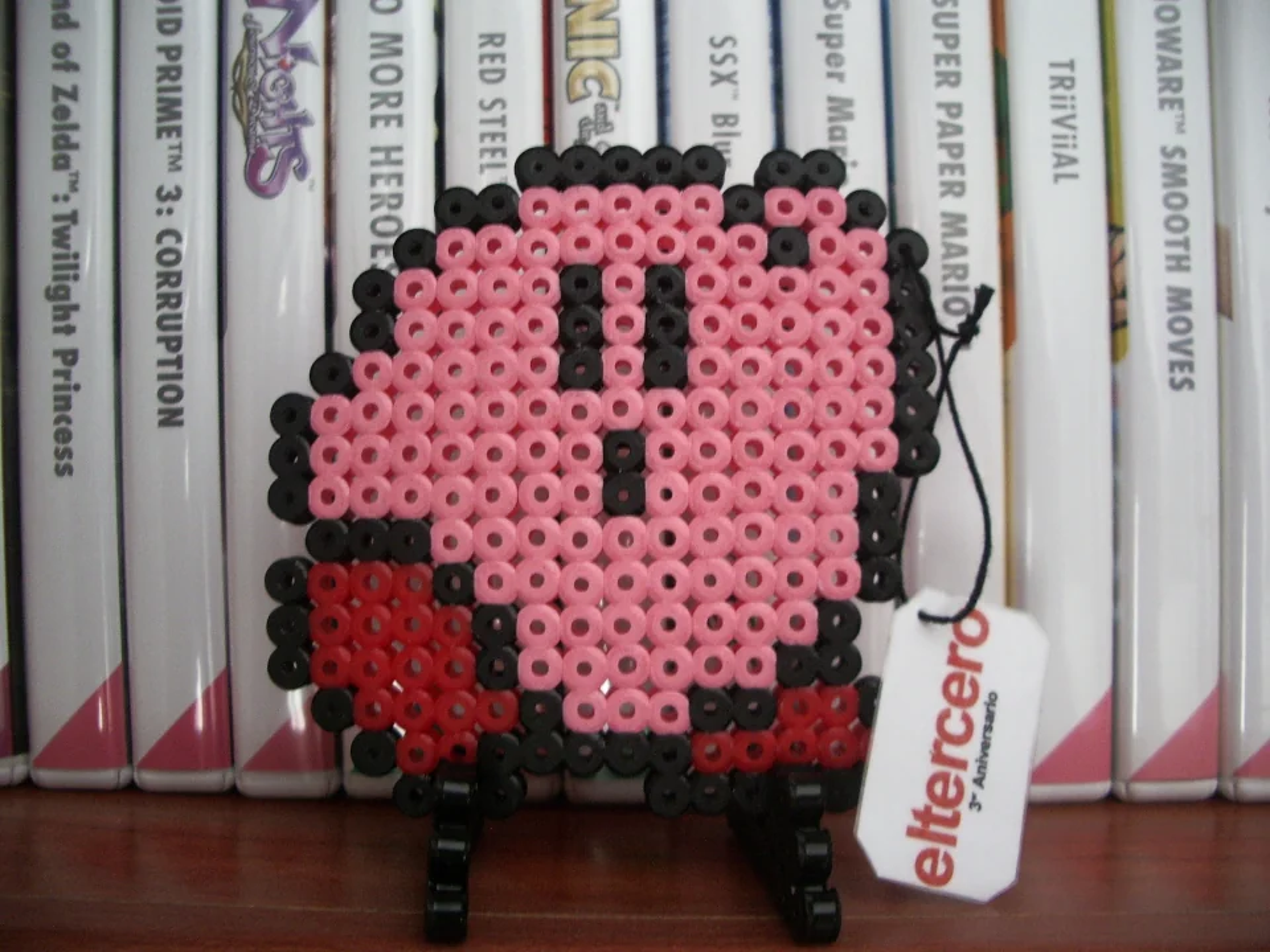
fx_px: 1284
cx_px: 635
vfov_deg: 40.7
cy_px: 476
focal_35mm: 35
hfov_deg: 52.6
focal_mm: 5.8
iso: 200
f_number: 2.6
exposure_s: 1/20
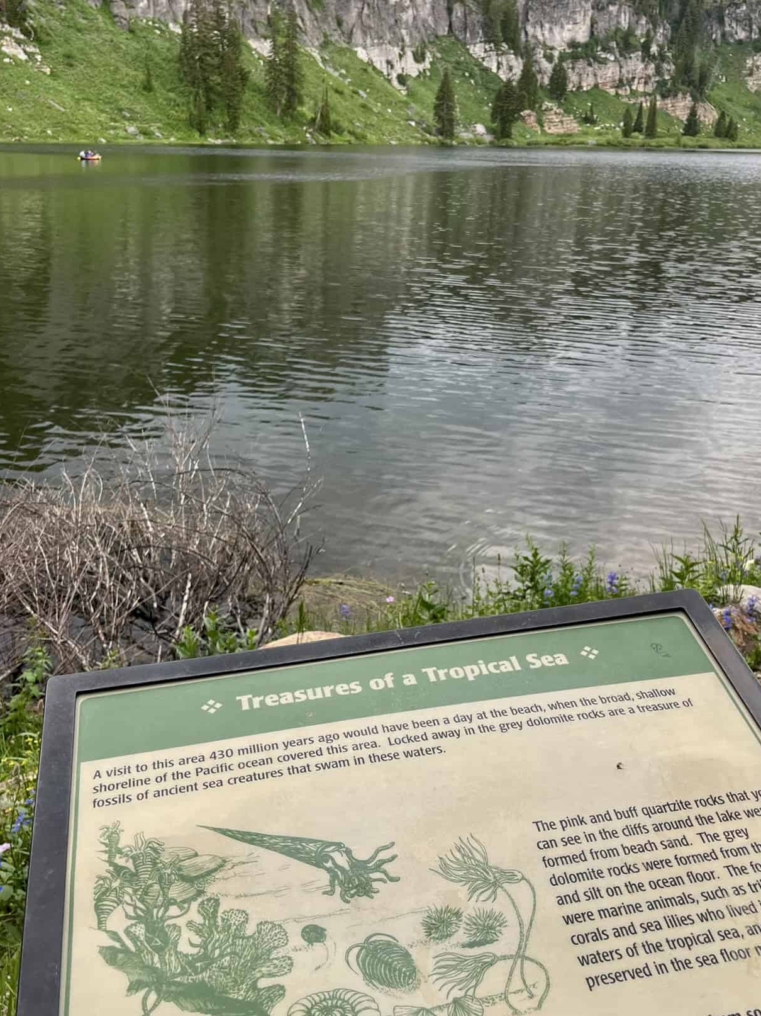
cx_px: 416
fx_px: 968
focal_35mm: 33
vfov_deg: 55.4
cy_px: 514
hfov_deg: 42.9
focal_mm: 5.1
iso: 50
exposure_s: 1/506
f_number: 1.6
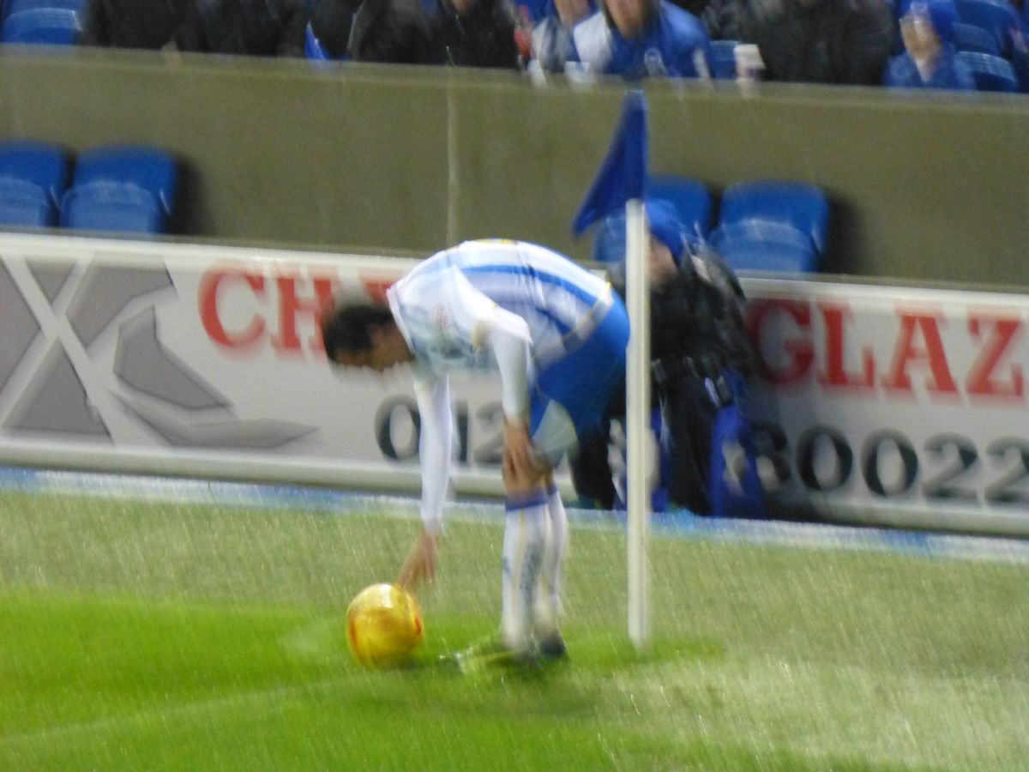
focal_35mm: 480
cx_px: 514
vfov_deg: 3.1
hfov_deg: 4.1
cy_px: 386
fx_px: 14269
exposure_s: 1/15
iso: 1000
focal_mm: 86
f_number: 6.4
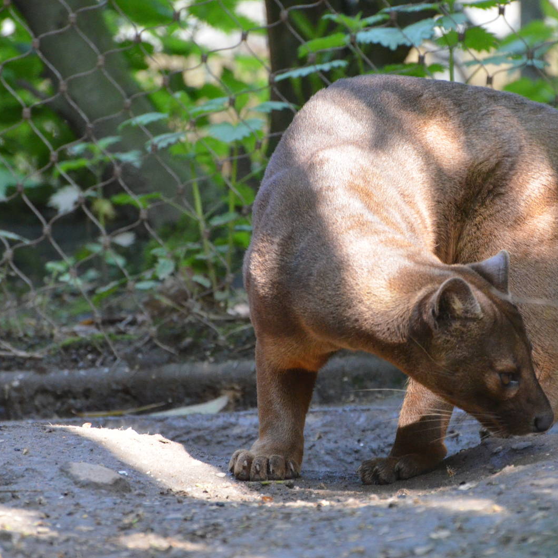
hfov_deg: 4.0
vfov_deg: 4.0
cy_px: 279
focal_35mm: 443
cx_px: 384
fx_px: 8079
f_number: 5.3
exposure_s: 1/500
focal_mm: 230
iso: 3200
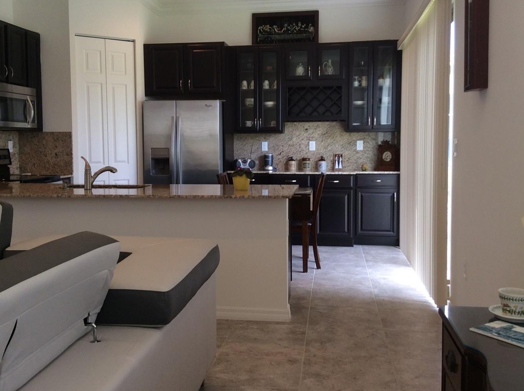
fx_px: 604
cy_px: 175
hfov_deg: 46.9
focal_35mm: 40
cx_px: 251
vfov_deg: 35.8
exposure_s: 1/40
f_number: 2.4
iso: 40
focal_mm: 3.3
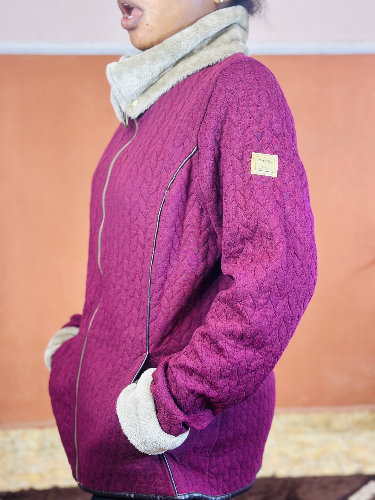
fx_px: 693
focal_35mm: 48
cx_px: 188
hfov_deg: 30.3
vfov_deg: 39.7
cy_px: 250
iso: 250
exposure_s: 1/50
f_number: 1.78
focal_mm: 6.86
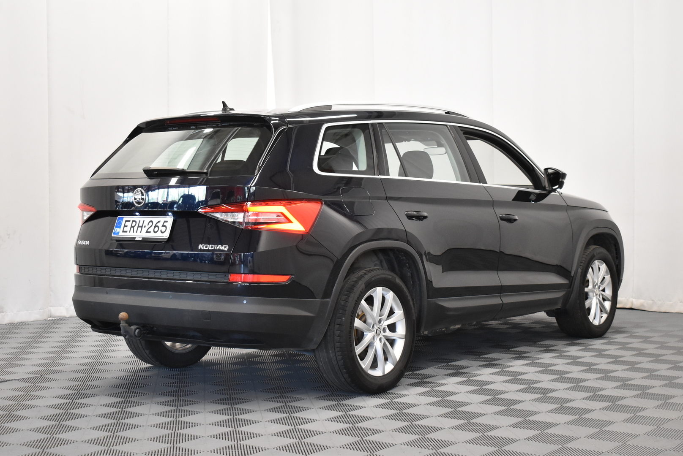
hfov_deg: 35.0
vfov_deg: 23.8
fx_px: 1082
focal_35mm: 57
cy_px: 228
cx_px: 342
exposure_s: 1/60
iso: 2000
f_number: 4.8
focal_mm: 38
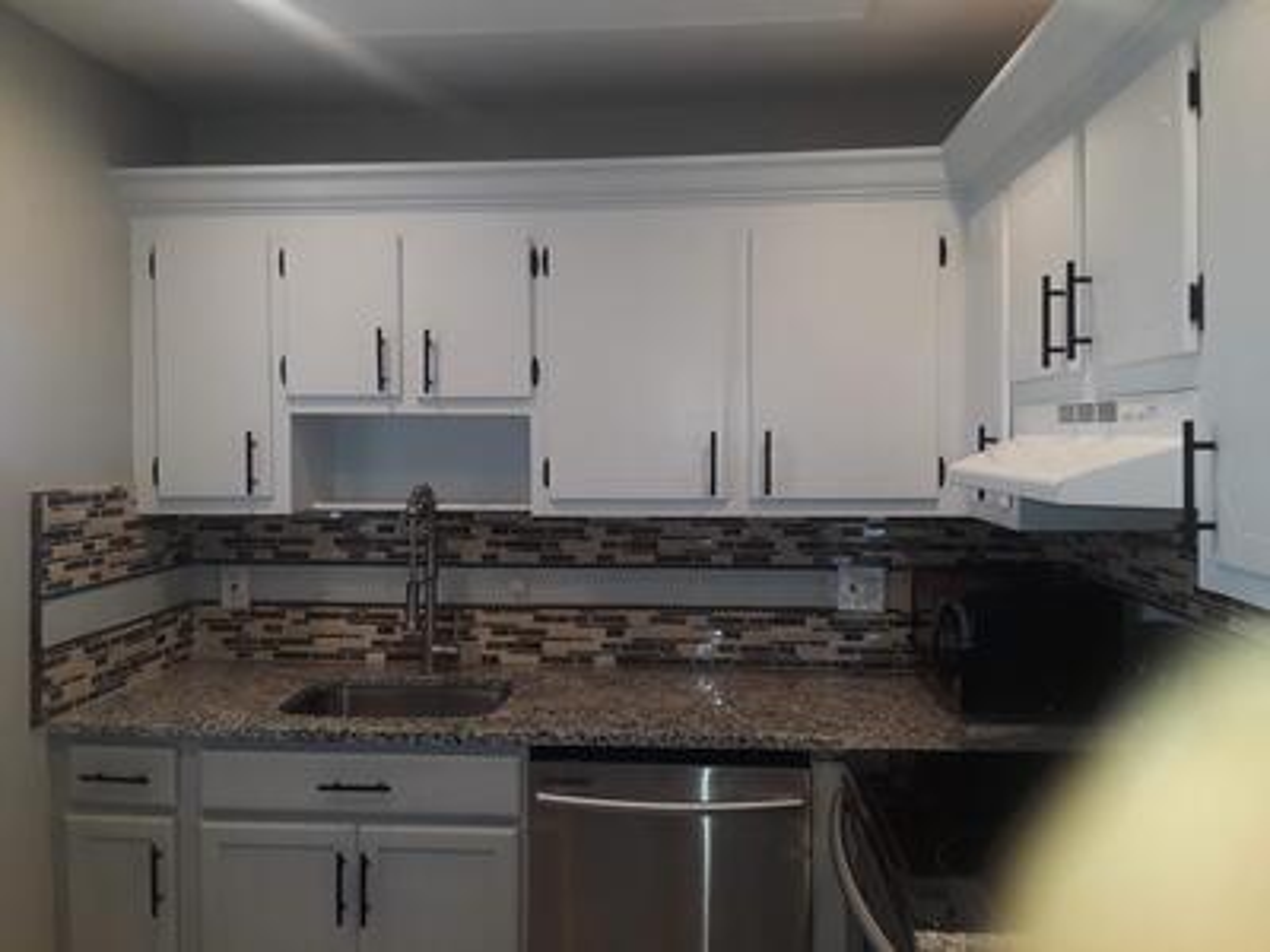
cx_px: 635
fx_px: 1027
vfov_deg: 49.7
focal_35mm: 28
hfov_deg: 63.4
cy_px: 476
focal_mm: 2.9
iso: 50
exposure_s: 1/40
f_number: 1.9
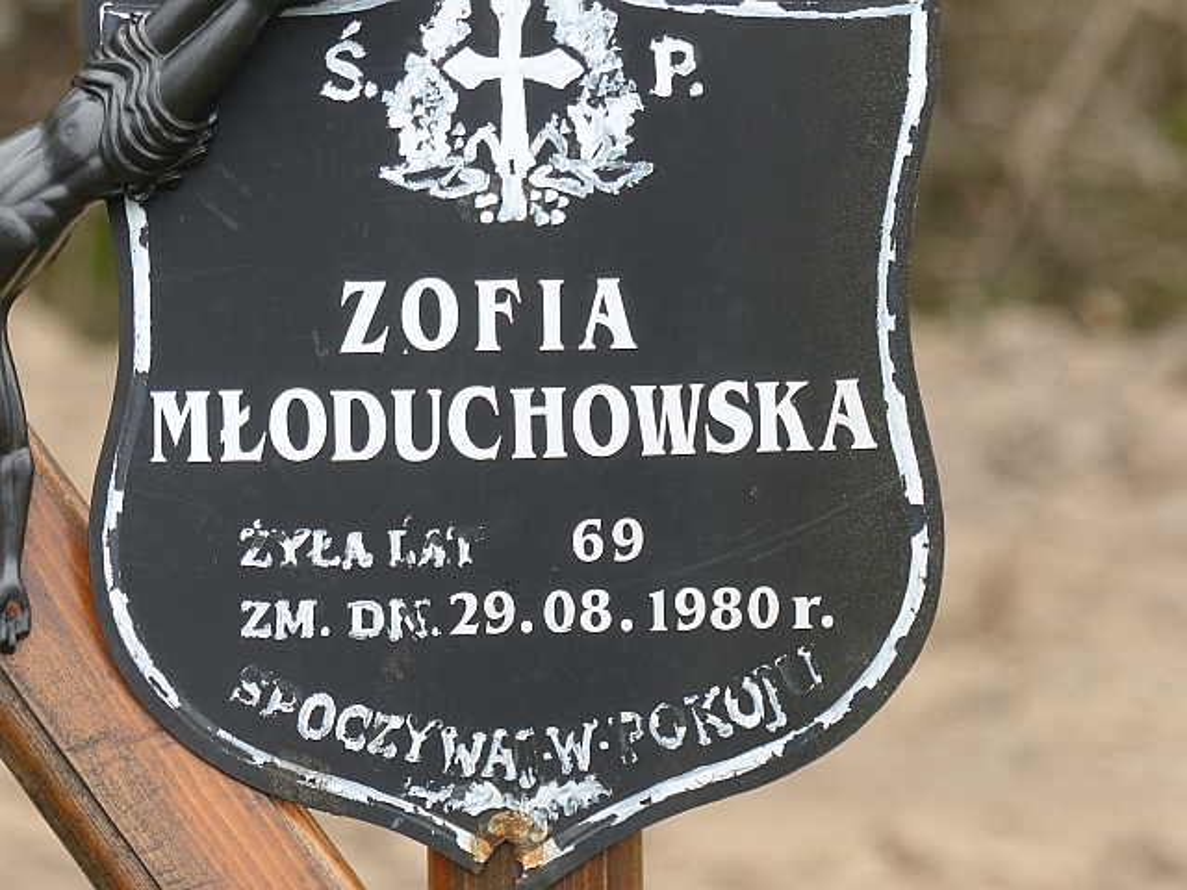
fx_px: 13442
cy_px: 445
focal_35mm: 392
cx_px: 594
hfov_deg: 5.1
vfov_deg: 3.8
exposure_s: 1/200
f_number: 4
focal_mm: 70.5
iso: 100
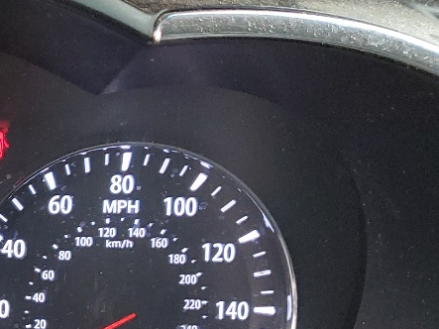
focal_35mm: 94
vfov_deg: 15.3
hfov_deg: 18.5
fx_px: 1192
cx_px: -216
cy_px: 360
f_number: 1.5
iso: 107
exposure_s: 1/60.2
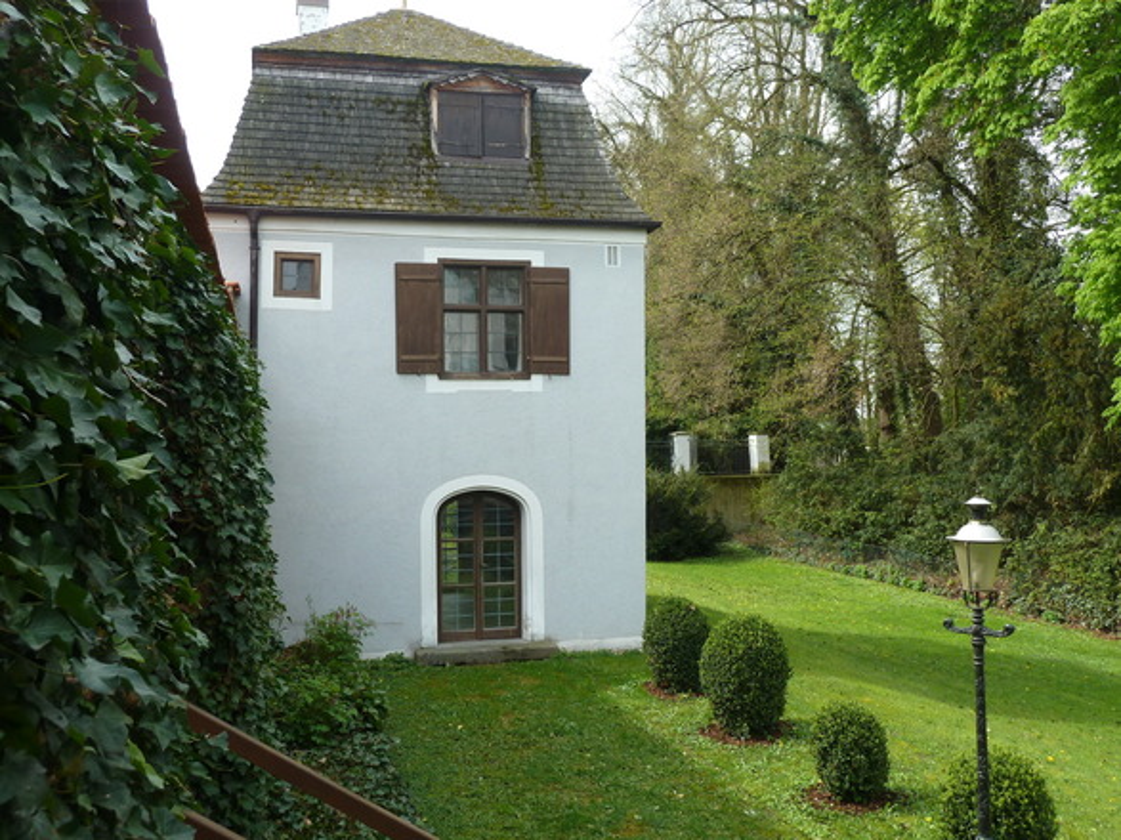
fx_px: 1133
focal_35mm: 35
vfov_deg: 40.7
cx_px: 560
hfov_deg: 52.6
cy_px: 420
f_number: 4
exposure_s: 1/160
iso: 80
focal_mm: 5.7
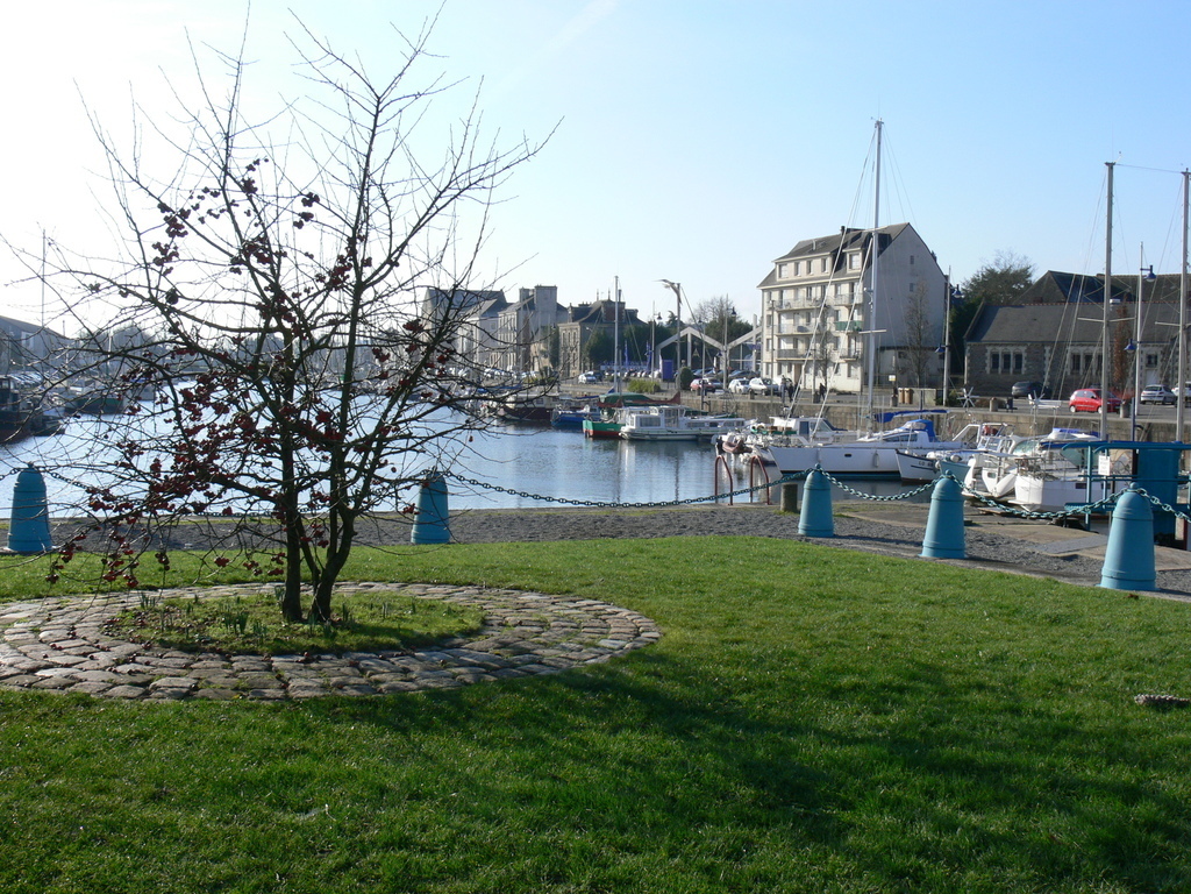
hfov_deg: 52.6
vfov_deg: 40.7
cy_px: 447
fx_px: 1204
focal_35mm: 35
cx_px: 596
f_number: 5.6
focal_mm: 7.4
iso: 80
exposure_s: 1/200
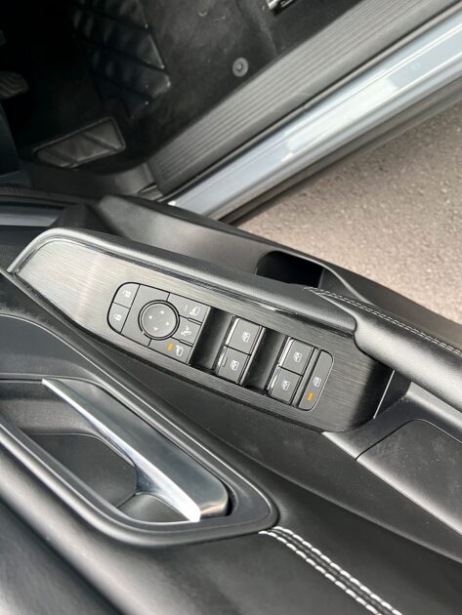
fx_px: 462
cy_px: 308
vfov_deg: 67.3
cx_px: 231
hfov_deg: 53.1
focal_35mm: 26
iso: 125
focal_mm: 5.7
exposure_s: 1/93
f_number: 1.5
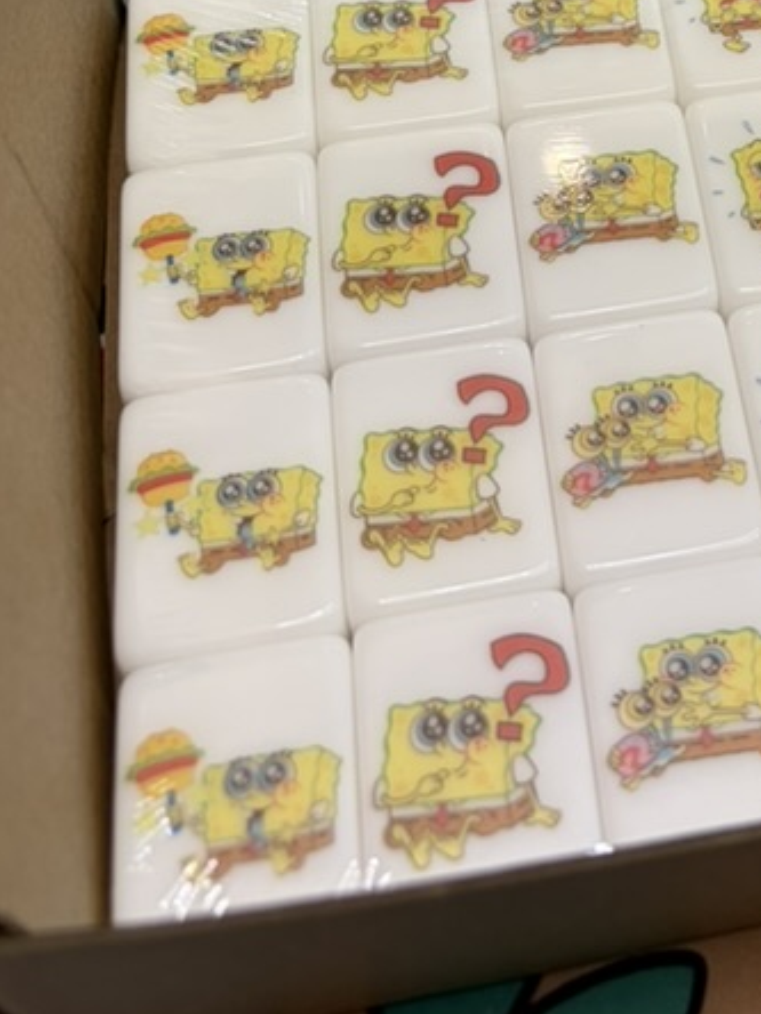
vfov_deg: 29.3
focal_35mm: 60
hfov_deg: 23.2
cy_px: -78
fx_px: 1759
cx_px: 795
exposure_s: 1/122
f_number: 1.6
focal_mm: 5.96
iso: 32
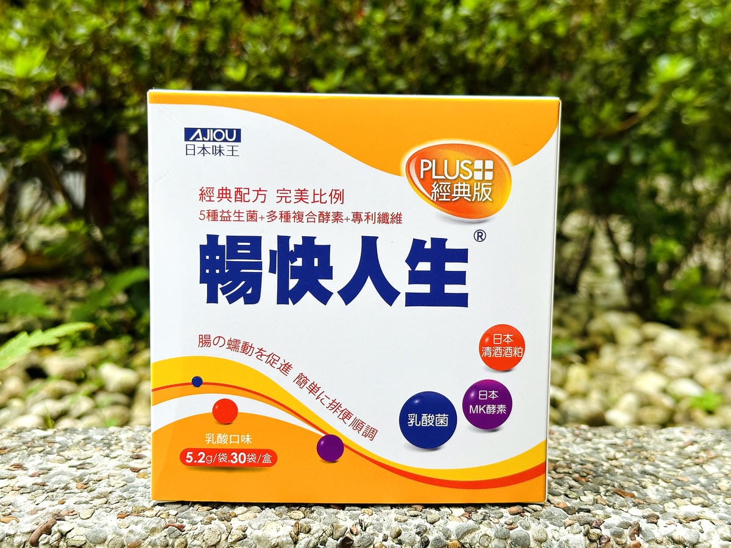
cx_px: 366
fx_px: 1014
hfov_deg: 39.7
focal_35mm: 48
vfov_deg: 30.3
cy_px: 274
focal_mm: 6.86
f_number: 1.78
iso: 50
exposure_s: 1/121
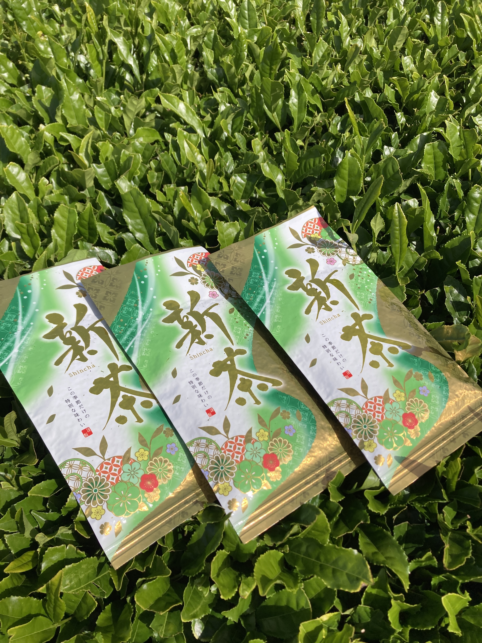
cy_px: 322
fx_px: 520
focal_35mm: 28
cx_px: 241
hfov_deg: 49.7
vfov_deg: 63.4
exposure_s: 1/3436
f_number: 1.8
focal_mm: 3.99
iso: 25
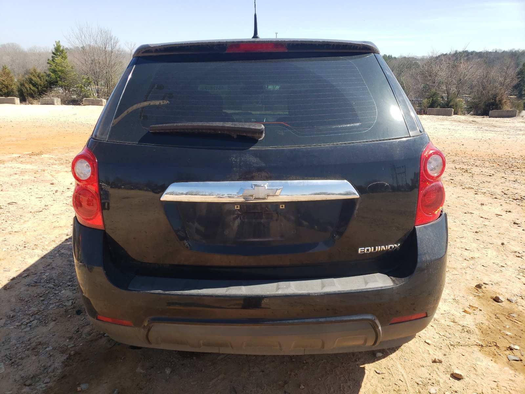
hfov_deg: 67.3
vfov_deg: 53.1
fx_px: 394
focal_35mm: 26
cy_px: 197
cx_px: 262
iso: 50
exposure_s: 1/1667
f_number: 1.5
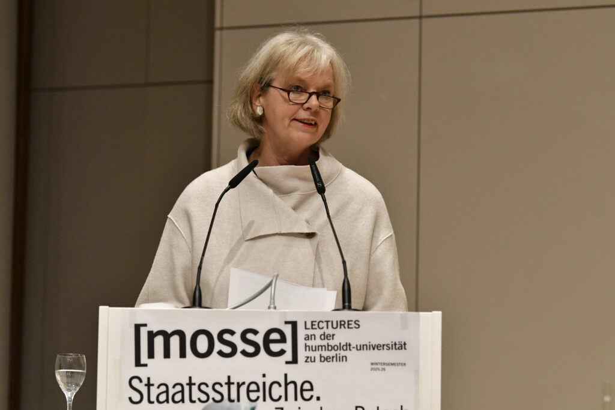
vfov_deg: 7.0
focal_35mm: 195
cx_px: 308
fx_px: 3331
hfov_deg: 10.5
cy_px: 205
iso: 3200
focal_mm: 130
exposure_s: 1/320
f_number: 4
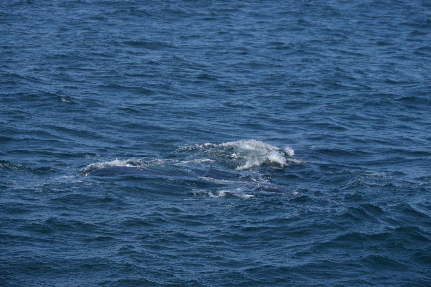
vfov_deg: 9.1
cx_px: 216
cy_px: 144
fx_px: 1796
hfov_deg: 13.7
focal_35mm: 150
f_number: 5.6
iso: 200
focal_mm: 100
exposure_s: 1/1600
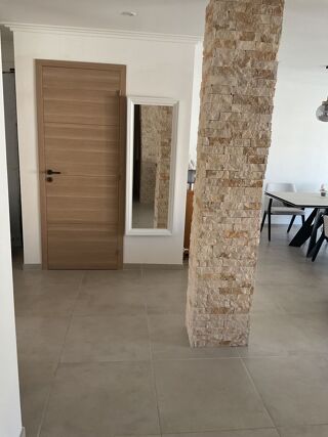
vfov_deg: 61.7
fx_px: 367
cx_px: 164
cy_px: 218
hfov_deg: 48.2
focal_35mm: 29
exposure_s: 1/50
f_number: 1.8
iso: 80
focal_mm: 3
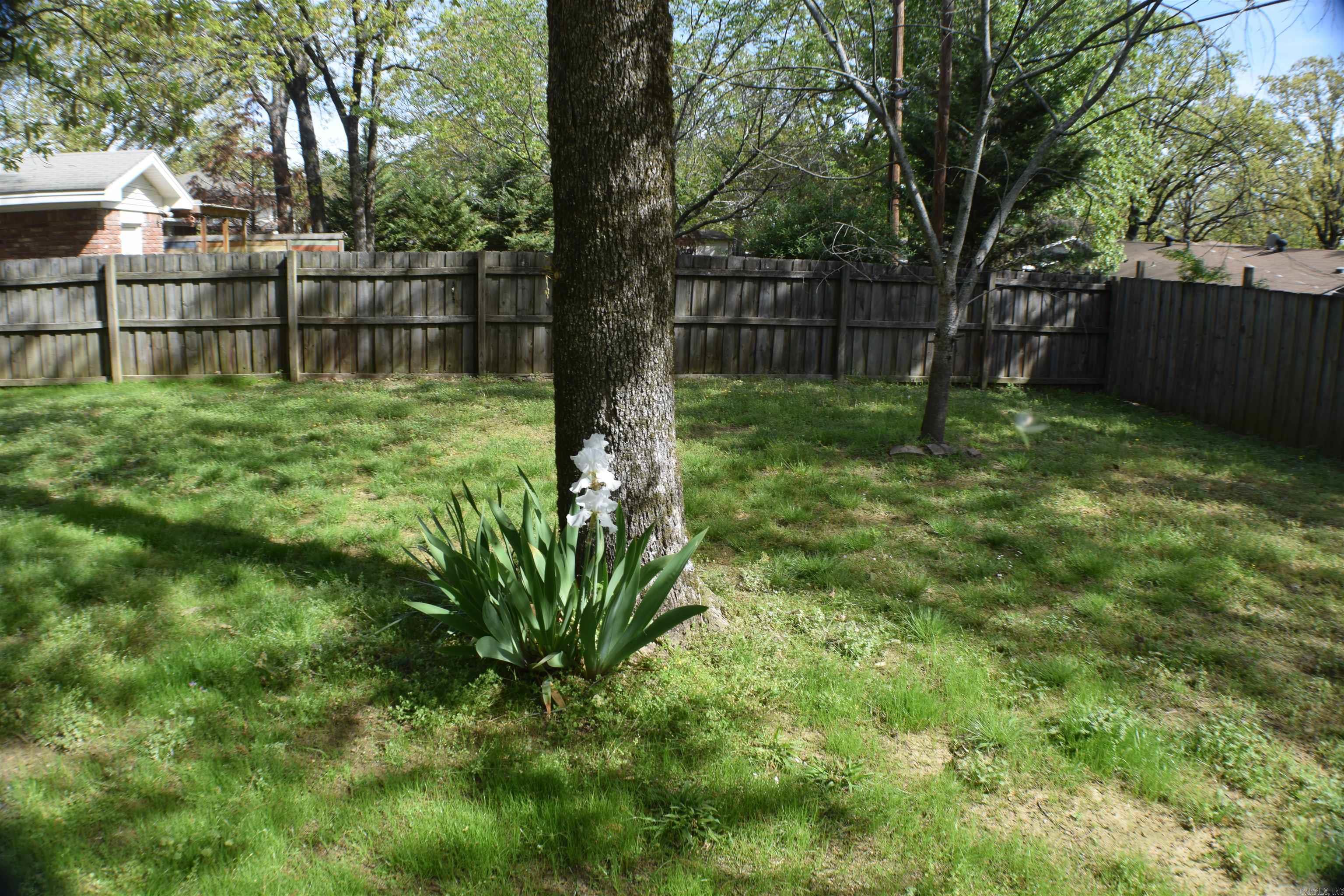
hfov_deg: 59.5
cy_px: 448
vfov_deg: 41.7
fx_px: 1176
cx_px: 672
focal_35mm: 32
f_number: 8
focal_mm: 21
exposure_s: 1/250
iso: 250
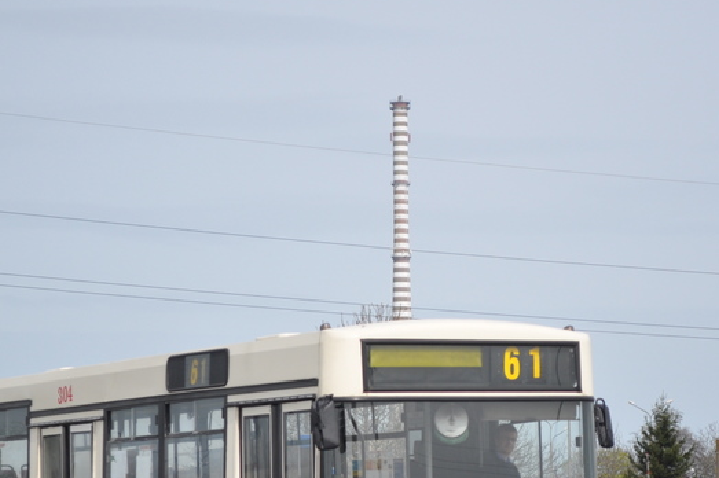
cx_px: 421
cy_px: 390
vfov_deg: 10.6
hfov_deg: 15.9
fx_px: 2575
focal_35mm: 129
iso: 400
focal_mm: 50
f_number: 7.1
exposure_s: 1/1600
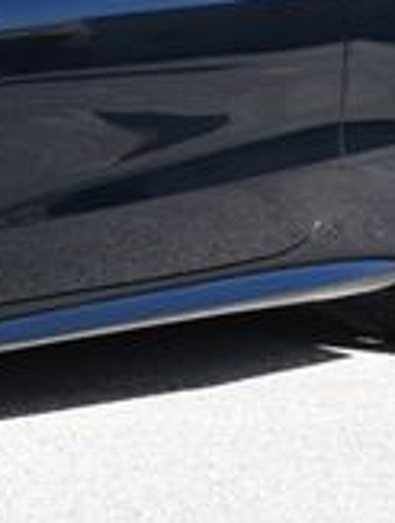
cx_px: -254
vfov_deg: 9.2
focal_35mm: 211
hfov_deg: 6.9
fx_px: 3198
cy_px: -93
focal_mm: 28
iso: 200
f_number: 8
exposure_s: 1/250
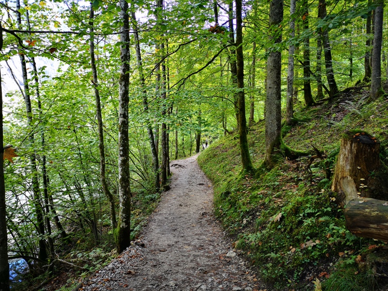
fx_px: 303
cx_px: 194
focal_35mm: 27
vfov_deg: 51.4
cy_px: 146
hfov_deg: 65.3
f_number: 1.8
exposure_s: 1/100
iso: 80
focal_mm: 3.95
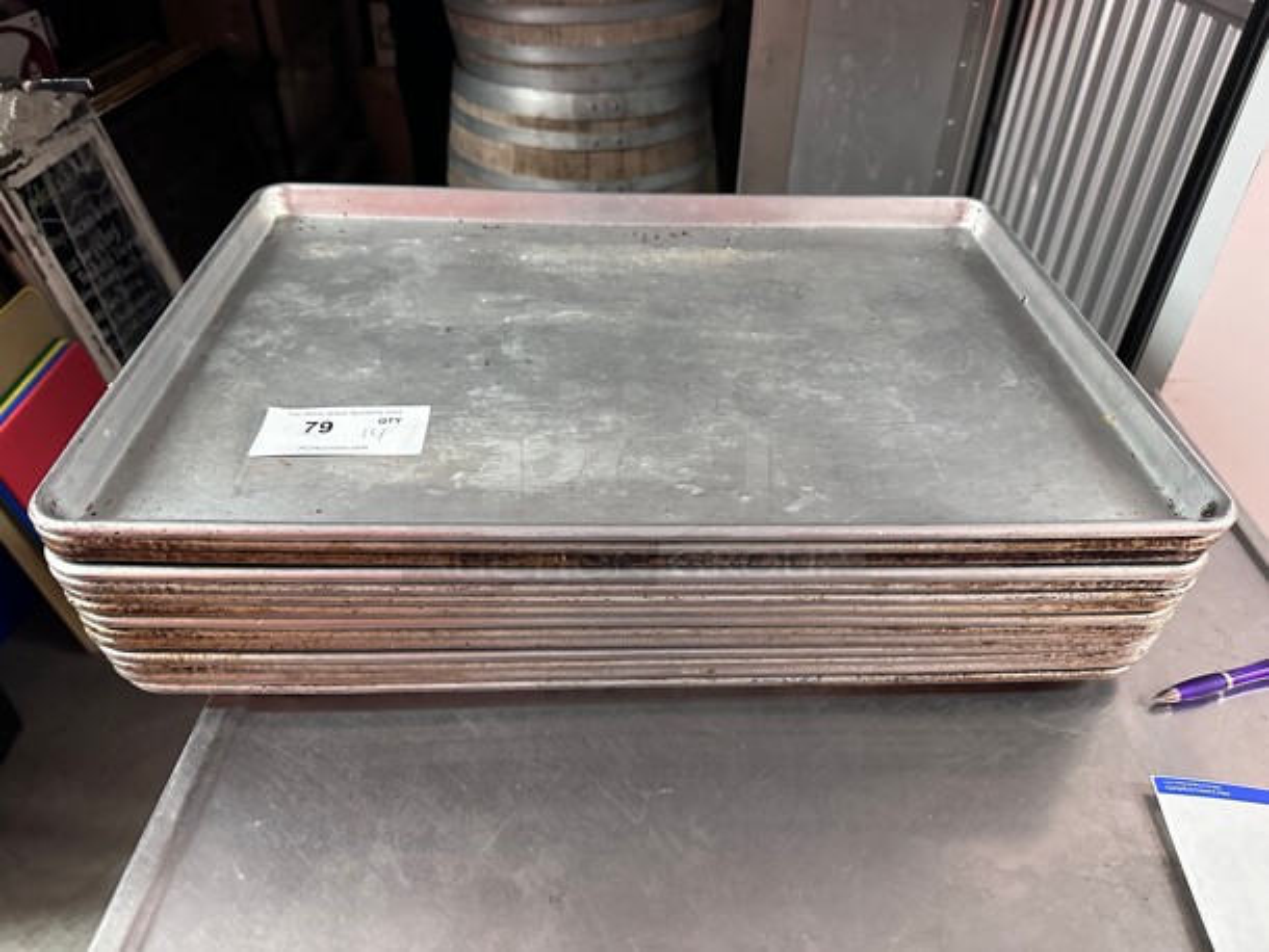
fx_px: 880
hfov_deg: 71.6
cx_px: 634
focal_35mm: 24
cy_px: 476
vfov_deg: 56.8
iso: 800
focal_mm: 6.86
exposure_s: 1/60
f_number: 1.78
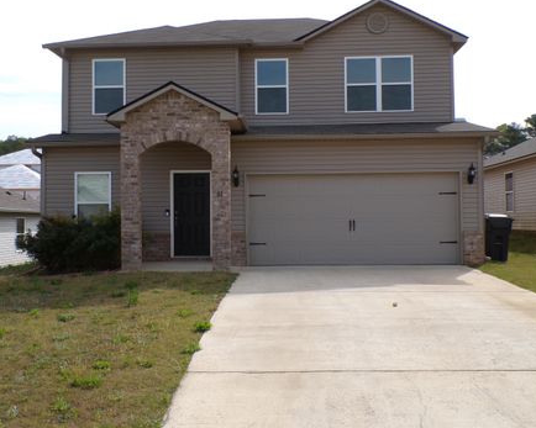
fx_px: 571
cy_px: 205
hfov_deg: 50.3
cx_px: 268
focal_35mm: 36
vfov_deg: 41.1
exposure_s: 1/480
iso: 100
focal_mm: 5.8
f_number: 4.8
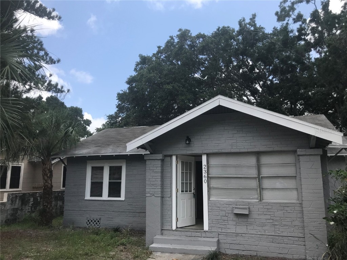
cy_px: 130
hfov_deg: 63.4
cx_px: 174
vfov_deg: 49.7
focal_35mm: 28
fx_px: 281
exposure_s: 1/1546
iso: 20
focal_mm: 3.99
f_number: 1.8
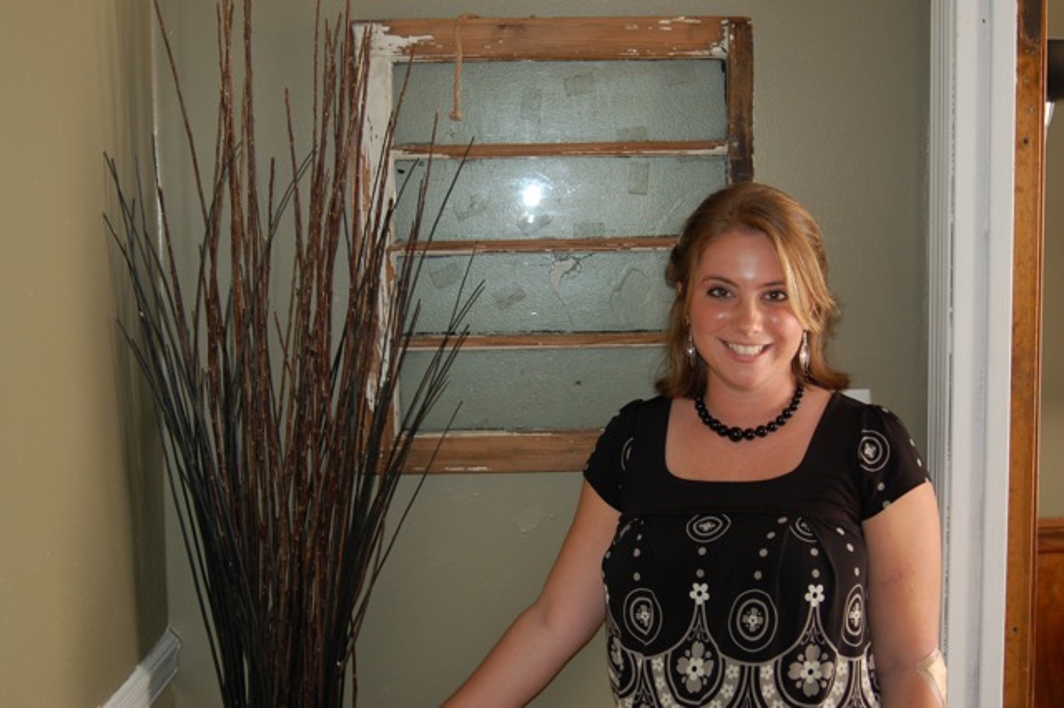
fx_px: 1551
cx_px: 532
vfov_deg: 25.7
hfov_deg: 37.9
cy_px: 354
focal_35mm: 52
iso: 400
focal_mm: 35
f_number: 3.8
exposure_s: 1/60
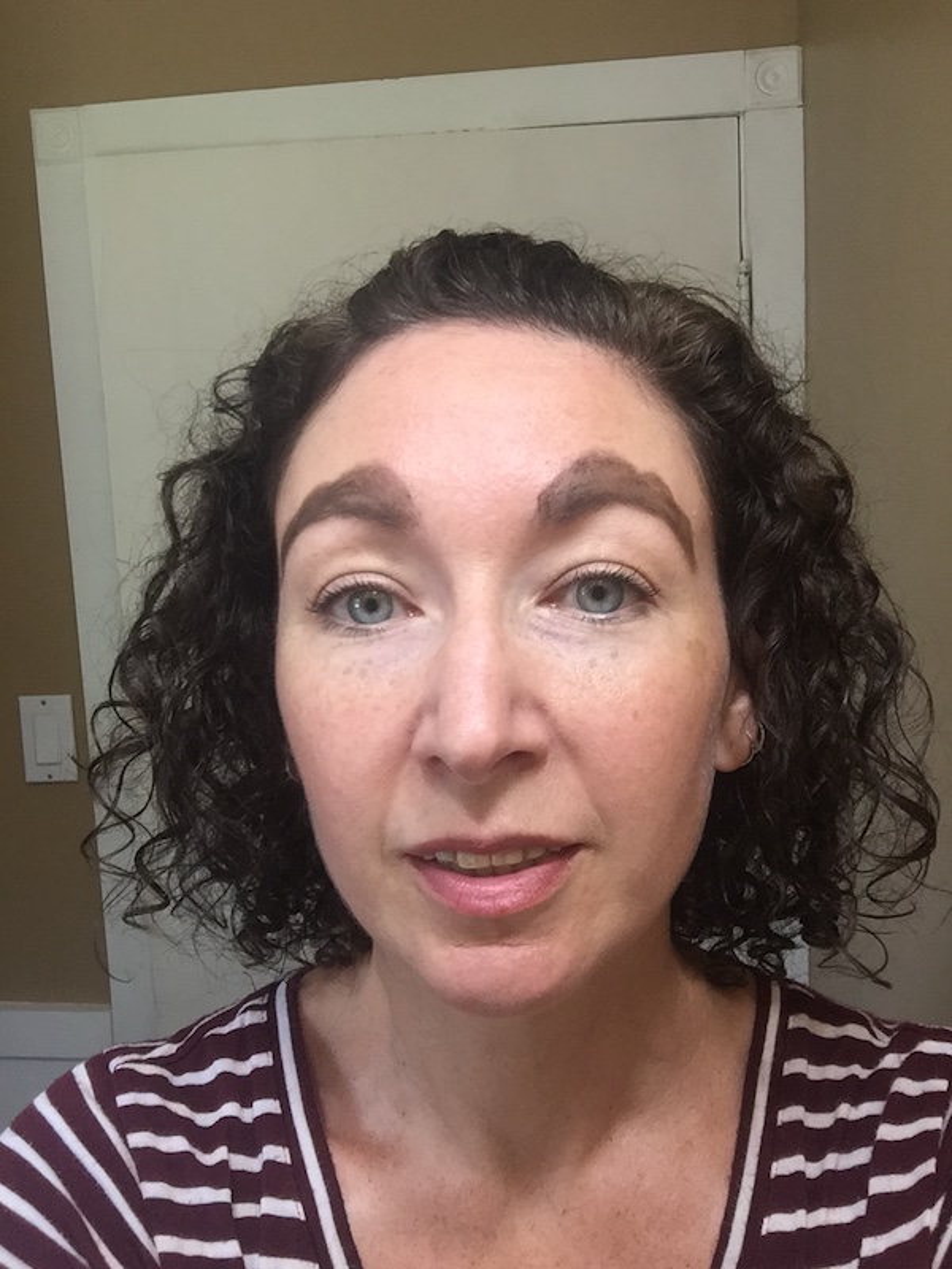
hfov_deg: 45.4
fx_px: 1137
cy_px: 634
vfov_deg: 58.4
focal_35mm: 31
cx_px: 476
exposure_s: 1/30
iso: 32
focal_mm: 2.65
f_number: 2.2
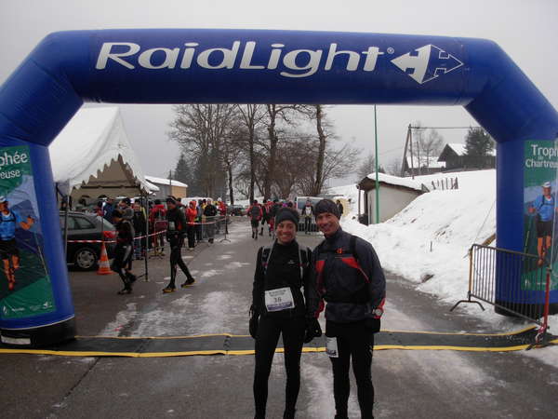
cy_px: 210
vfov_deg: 37.7
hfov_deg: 49.0
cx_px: 279
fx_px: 613
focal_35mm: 38
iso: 79
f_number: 2.9
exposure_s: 1/64
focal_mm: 6.3
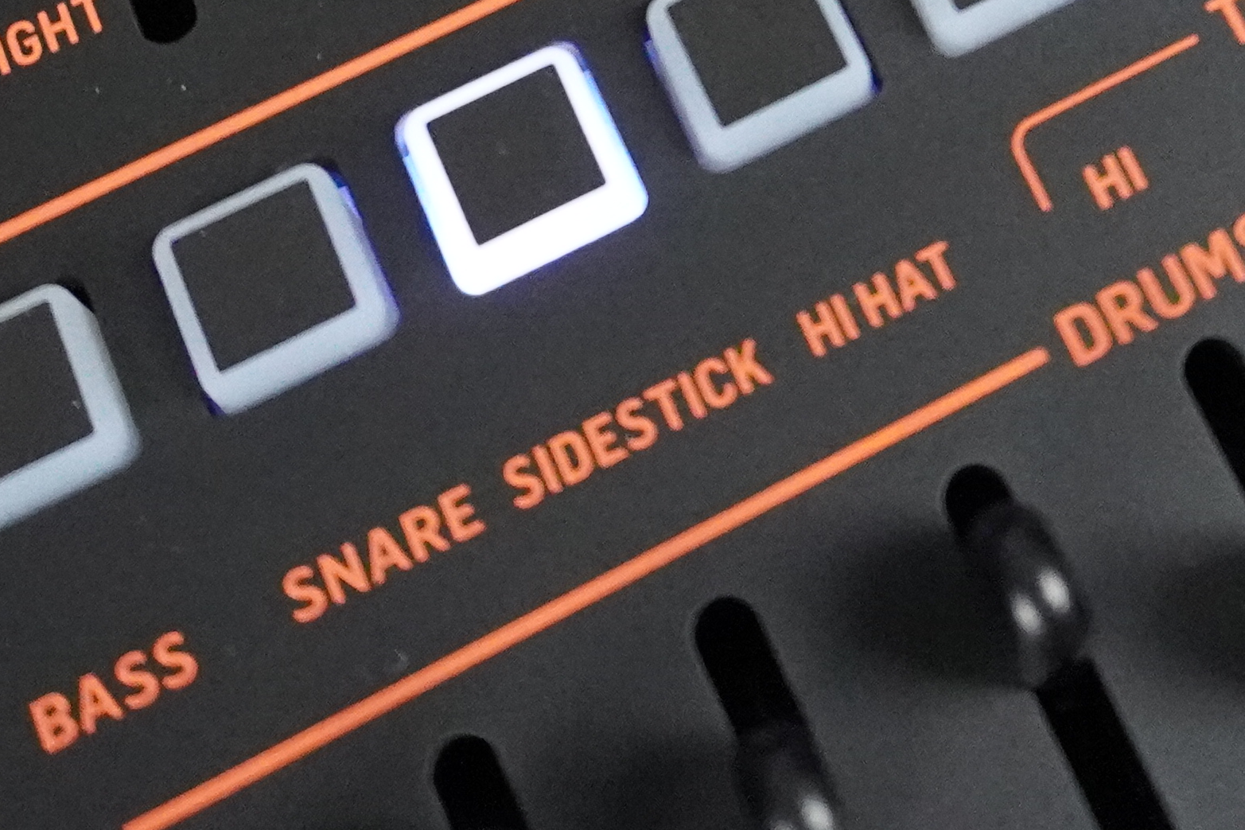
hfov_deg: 21.5
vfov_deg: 13.3
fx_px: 3181
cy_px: -703
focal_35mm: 92
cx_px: 1180
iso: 6400
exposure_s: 1/125
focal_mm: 16
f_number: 3.5
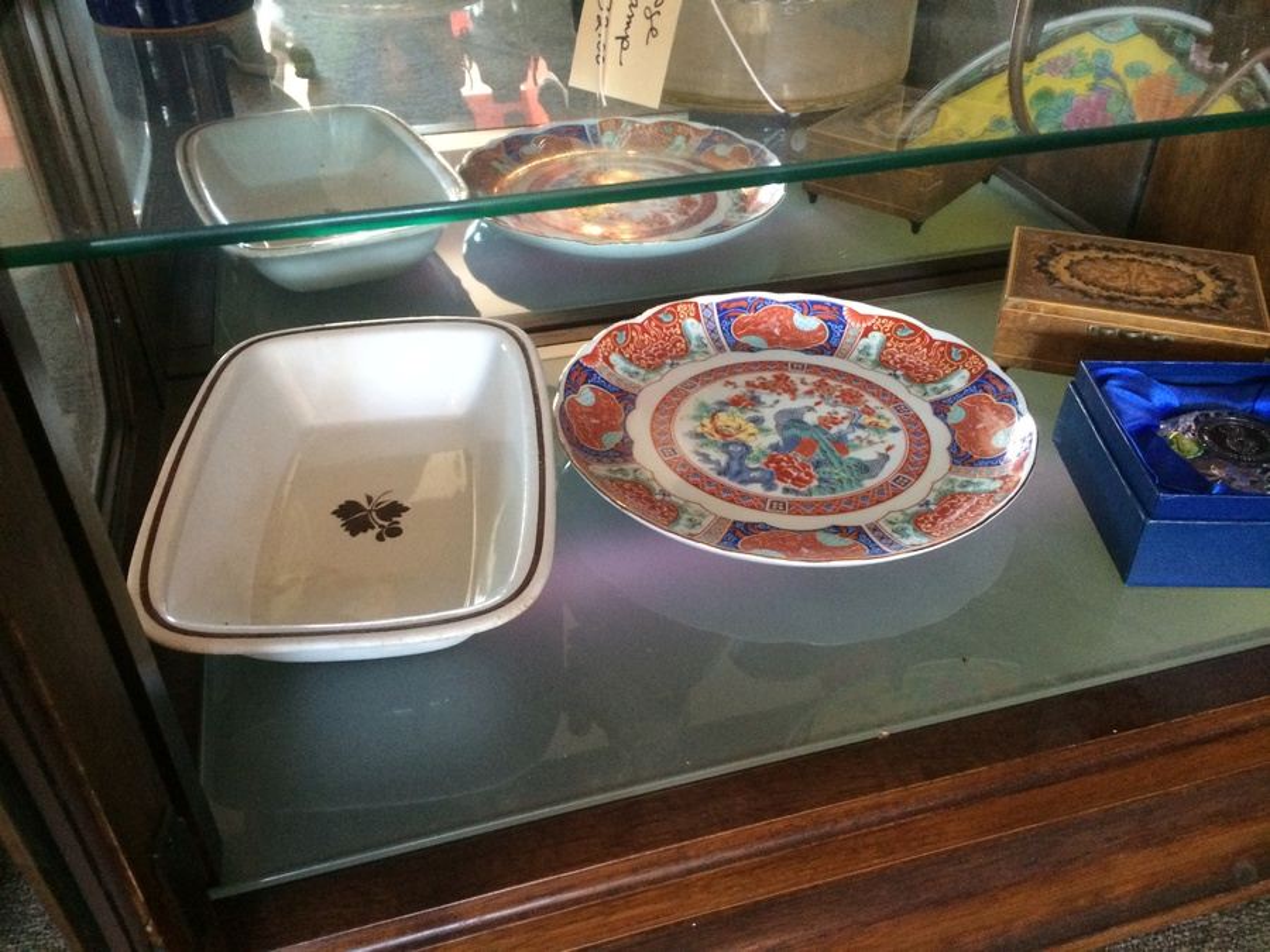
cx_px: 635
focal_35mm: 30
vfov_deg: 46.8
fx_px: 1101
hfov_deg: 60.0
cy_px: 476
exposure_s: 1/30
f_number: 2.2
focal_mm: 4.12
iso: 320
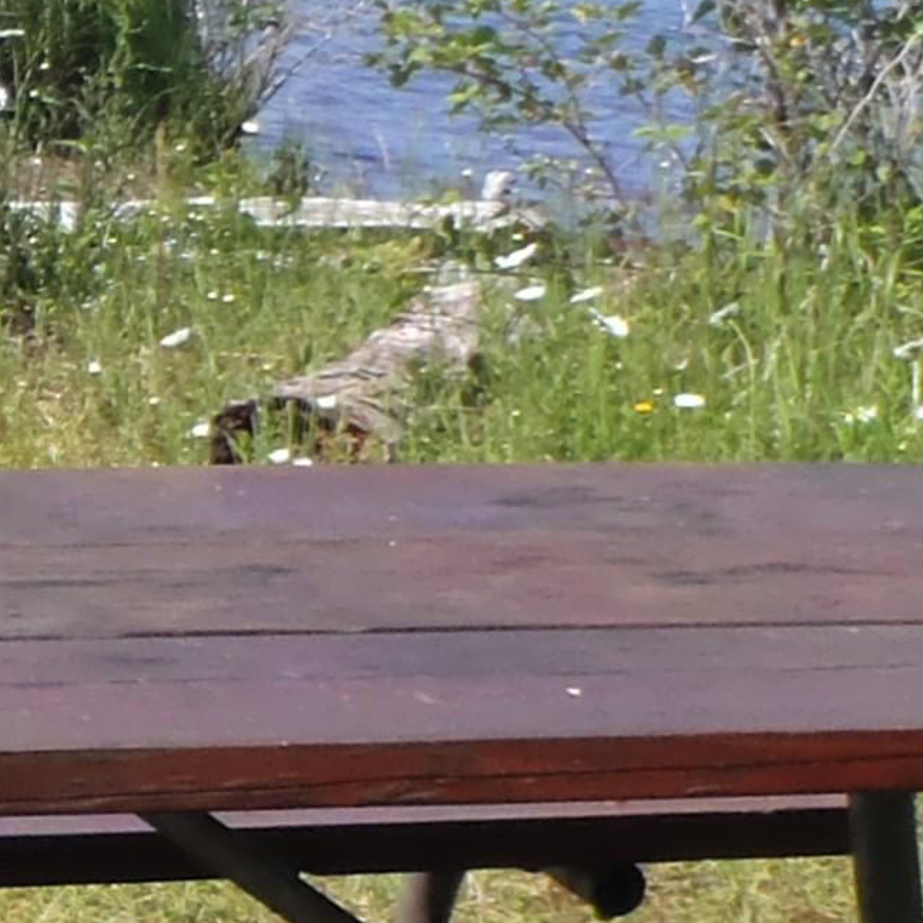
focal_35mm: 160
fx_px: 4827
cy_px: 465
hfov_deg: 10.2
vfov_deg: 10.9
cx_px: -831
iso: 100
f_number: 10
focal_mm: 5
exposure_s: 1/60
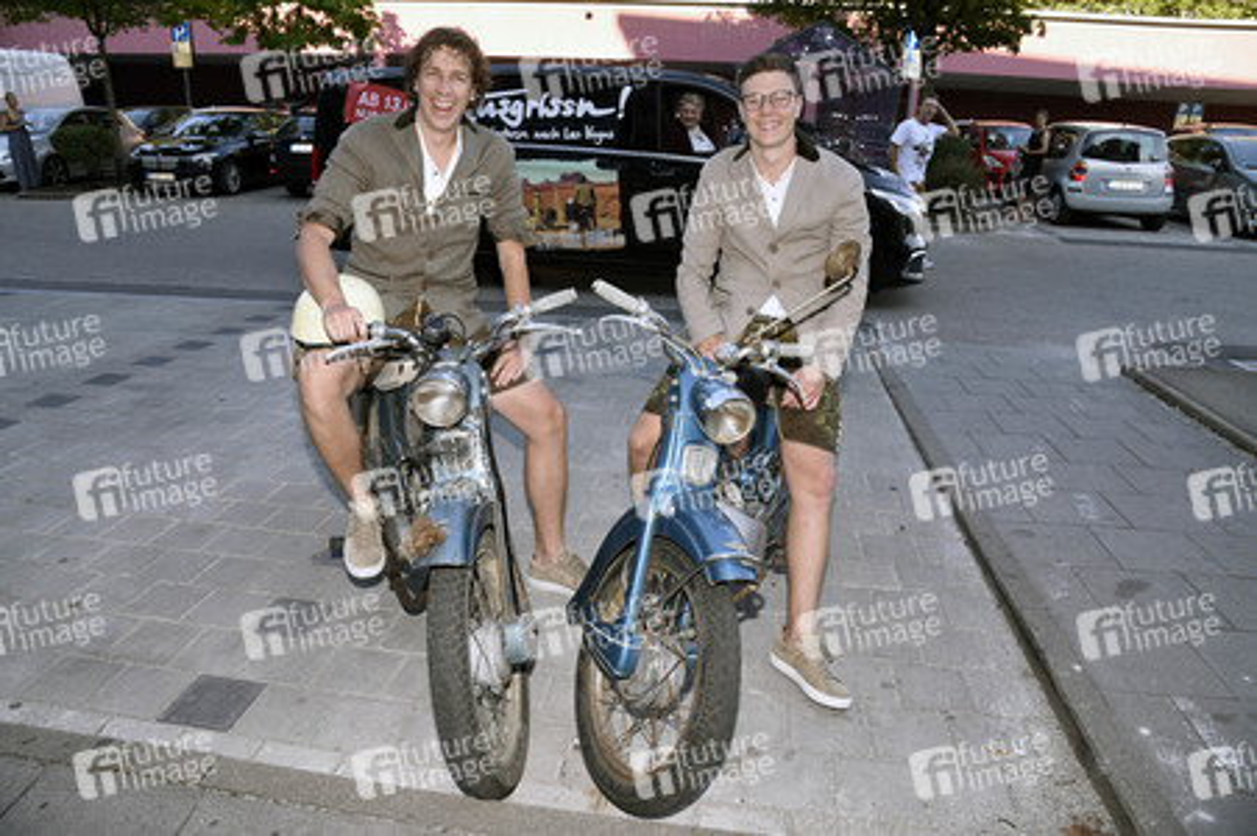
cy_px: 418
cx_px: 628
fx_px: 837
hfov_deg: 73.8
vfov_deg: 53.1
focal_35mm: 24
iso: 500
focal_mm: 24
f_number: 8
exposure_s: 1/160
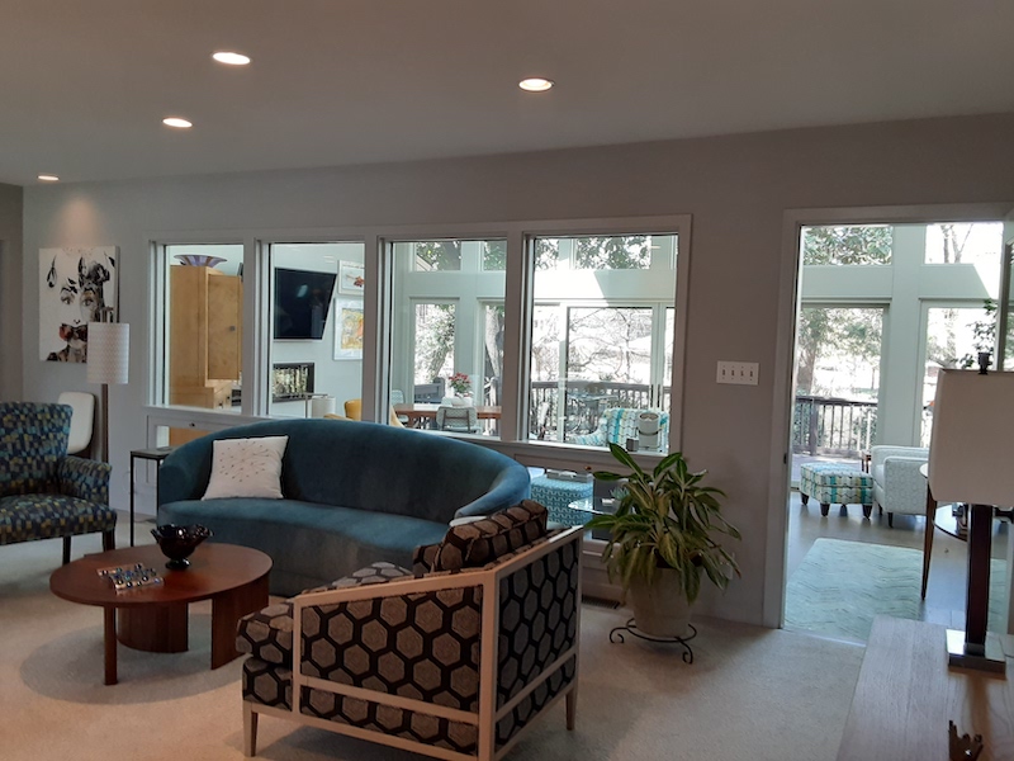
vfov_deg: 51.4
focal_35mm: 27
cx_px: 507
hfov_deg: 65.3
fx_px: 791
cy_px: 380
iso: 100
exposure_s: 1/60
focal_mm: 2.91
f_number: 1.9
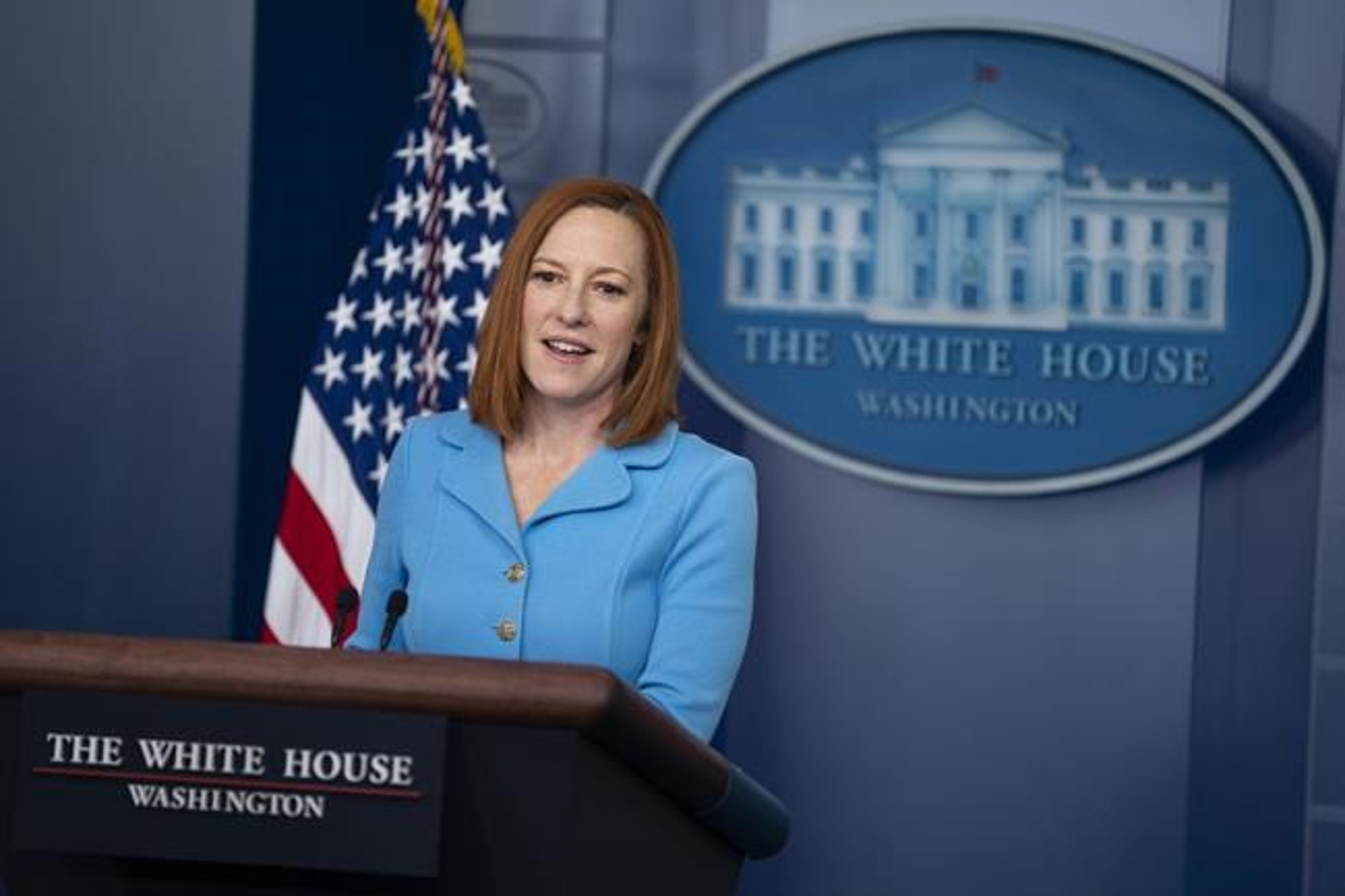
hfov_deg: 10.7
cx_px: 672
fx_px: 7171
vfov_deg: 7.1
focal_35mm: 192
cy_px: 448
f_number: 2.8
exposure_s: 1/500
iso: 1000
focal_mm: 192
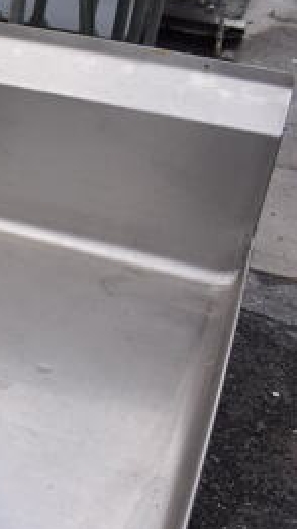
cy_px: 242
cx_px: -313
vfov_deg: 31.9
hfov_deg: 14.7
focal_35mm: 66
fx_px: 926
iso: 200
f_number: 7.1
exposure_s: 1/320
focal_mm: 18
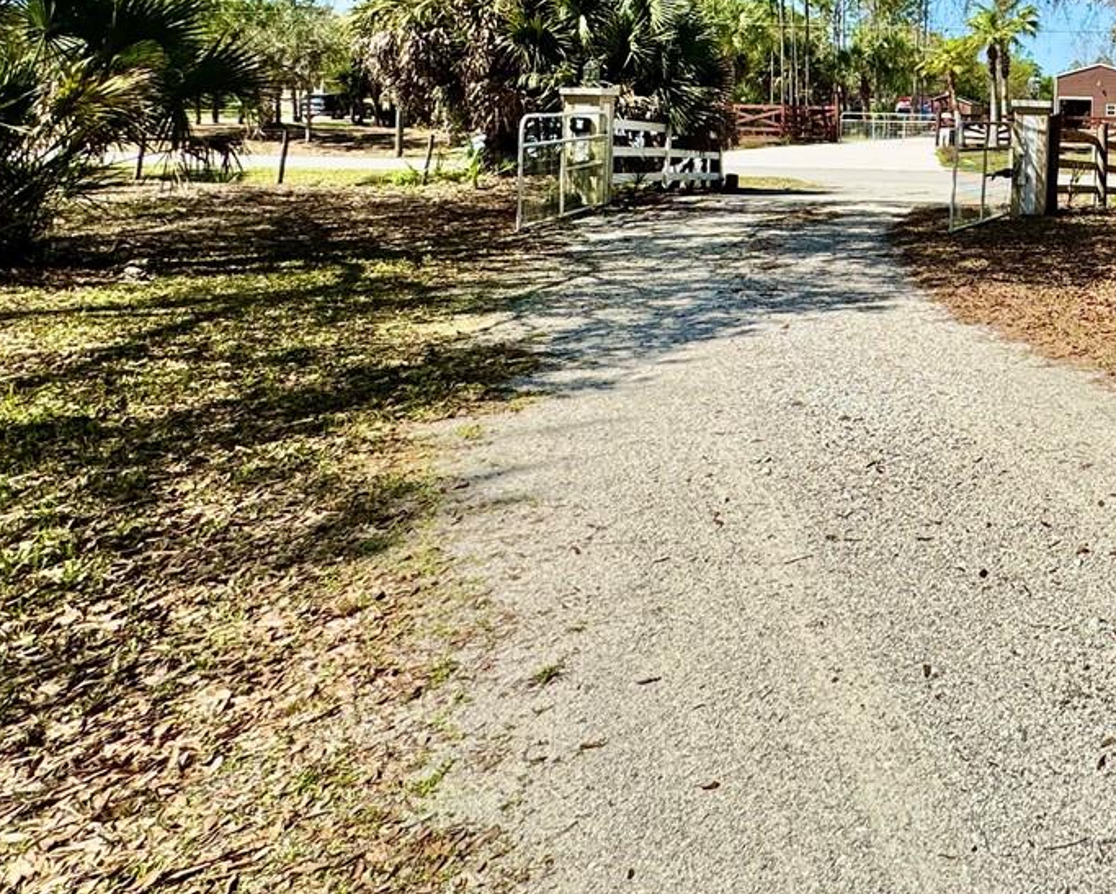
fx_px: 1057
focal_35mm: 32
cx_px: 1157
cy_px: 83
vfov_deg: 42.0
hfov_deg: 45.4
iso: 50
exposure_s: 1/1880
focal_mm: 2.22
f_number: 2.2
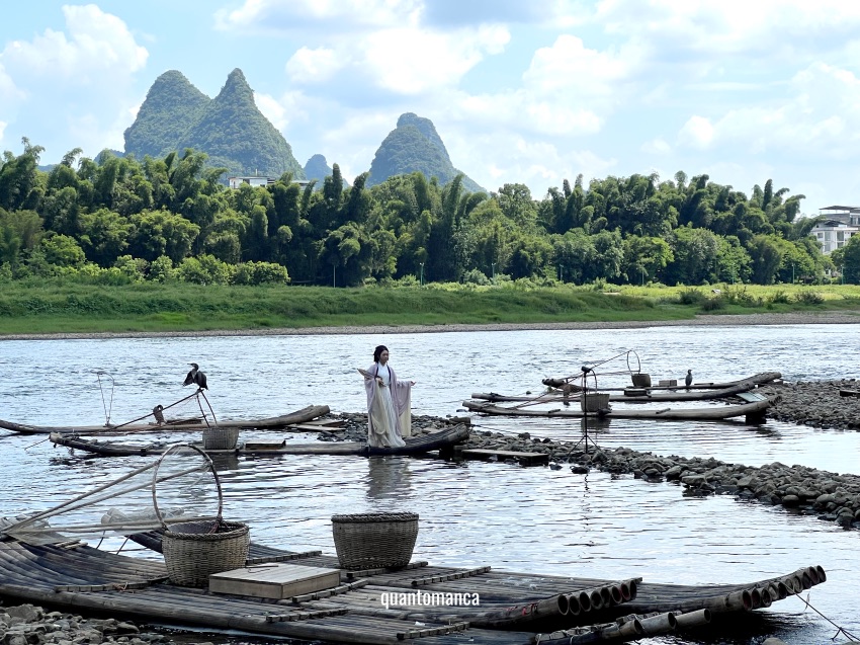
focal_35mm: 77
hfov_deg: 25.3
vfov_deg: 19.1
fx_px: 1912
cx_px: 430
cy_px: 322
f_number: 2.8
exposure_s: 1/853
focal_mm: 9
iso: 32
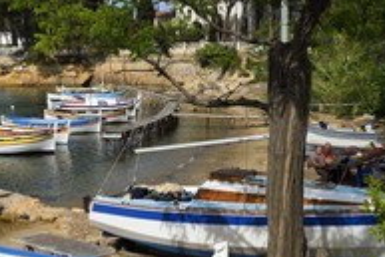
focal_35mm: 63
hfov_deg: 31.6
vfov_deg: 21.5
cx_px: 130
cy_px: 167
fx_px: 674
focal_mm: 29
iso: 200
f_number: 14
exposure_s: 1/250
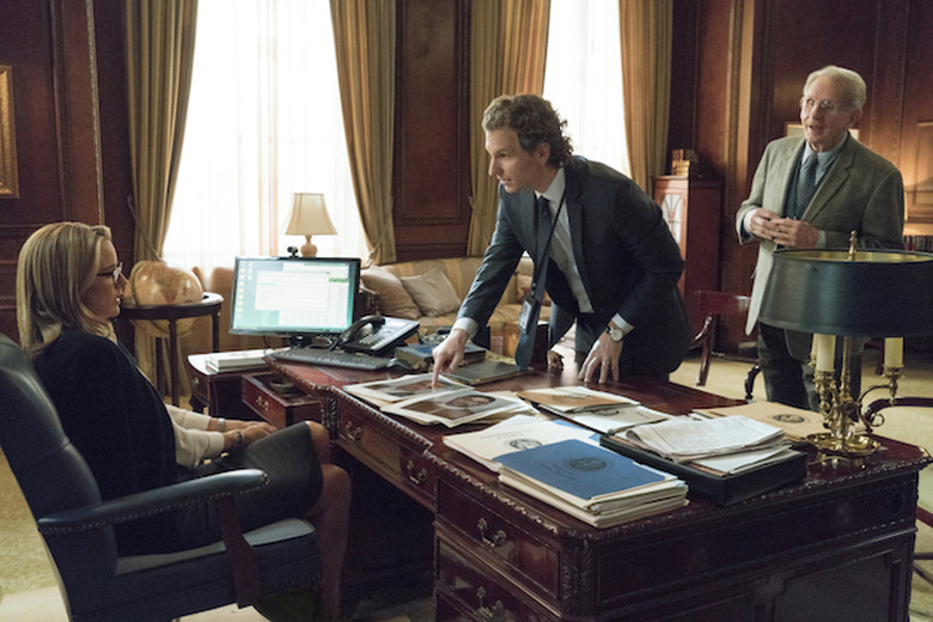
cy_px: 311
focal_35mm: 32
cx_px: 466
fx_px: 829
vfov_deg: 41.1
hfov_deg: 58.7
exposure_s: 1/160
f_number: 5
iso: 10000
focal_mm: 32
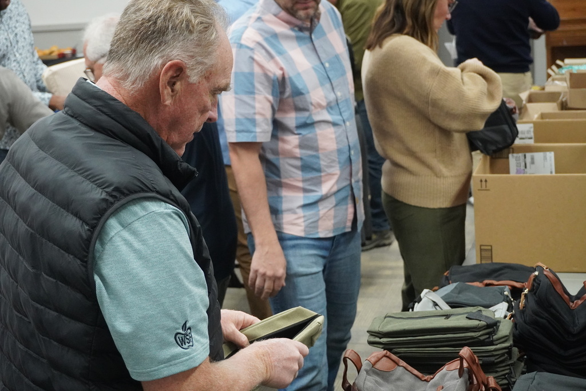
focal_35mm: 66
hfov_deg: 30.5
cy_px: 196
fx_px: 1074
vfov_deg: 20.6
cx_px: 293
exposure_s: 1/160
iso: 5000
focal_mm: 44
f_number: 5.6
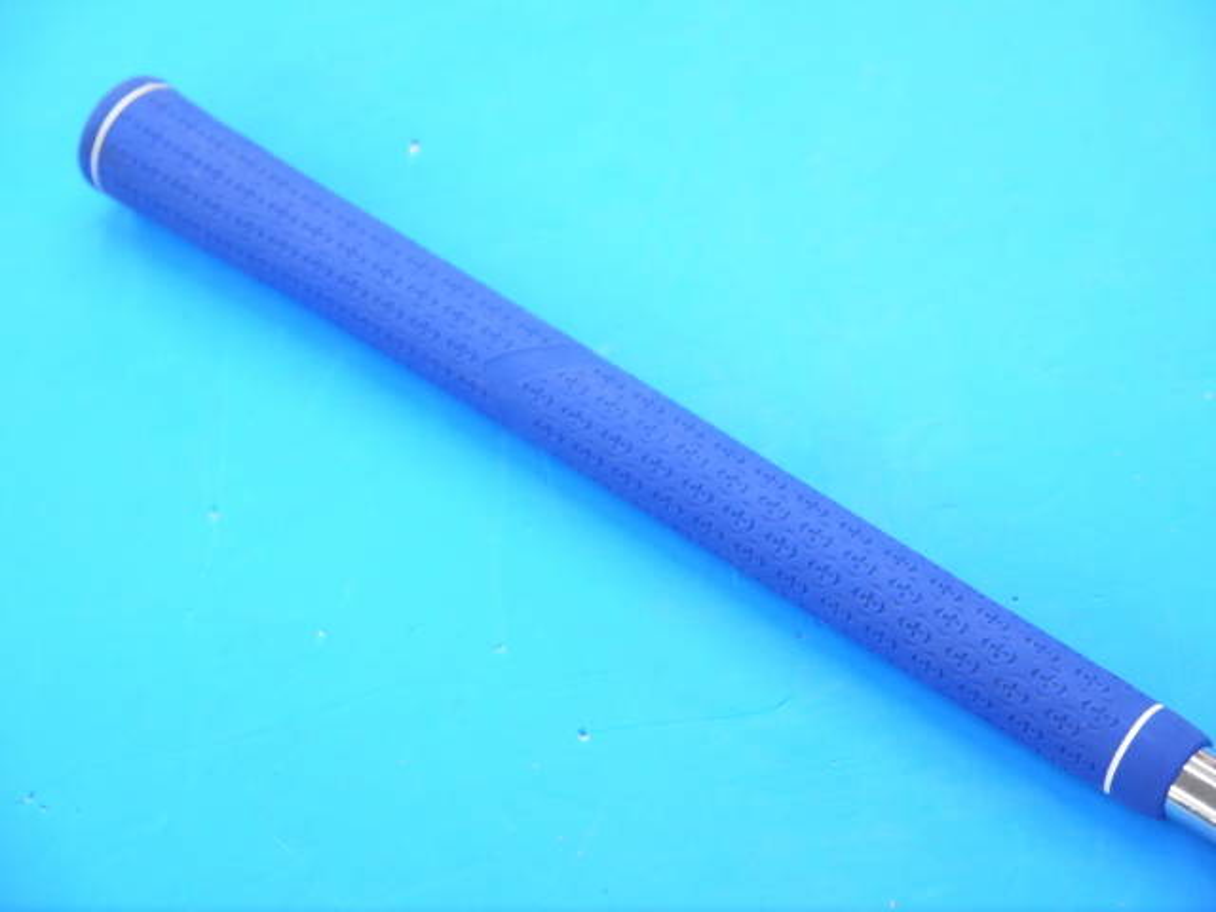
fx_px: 2951
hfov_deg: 23.3
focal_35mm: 84
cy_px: 456
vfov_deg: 17.6
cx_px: 608
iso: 800
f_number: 5.6
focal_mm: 42
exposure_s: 1/80
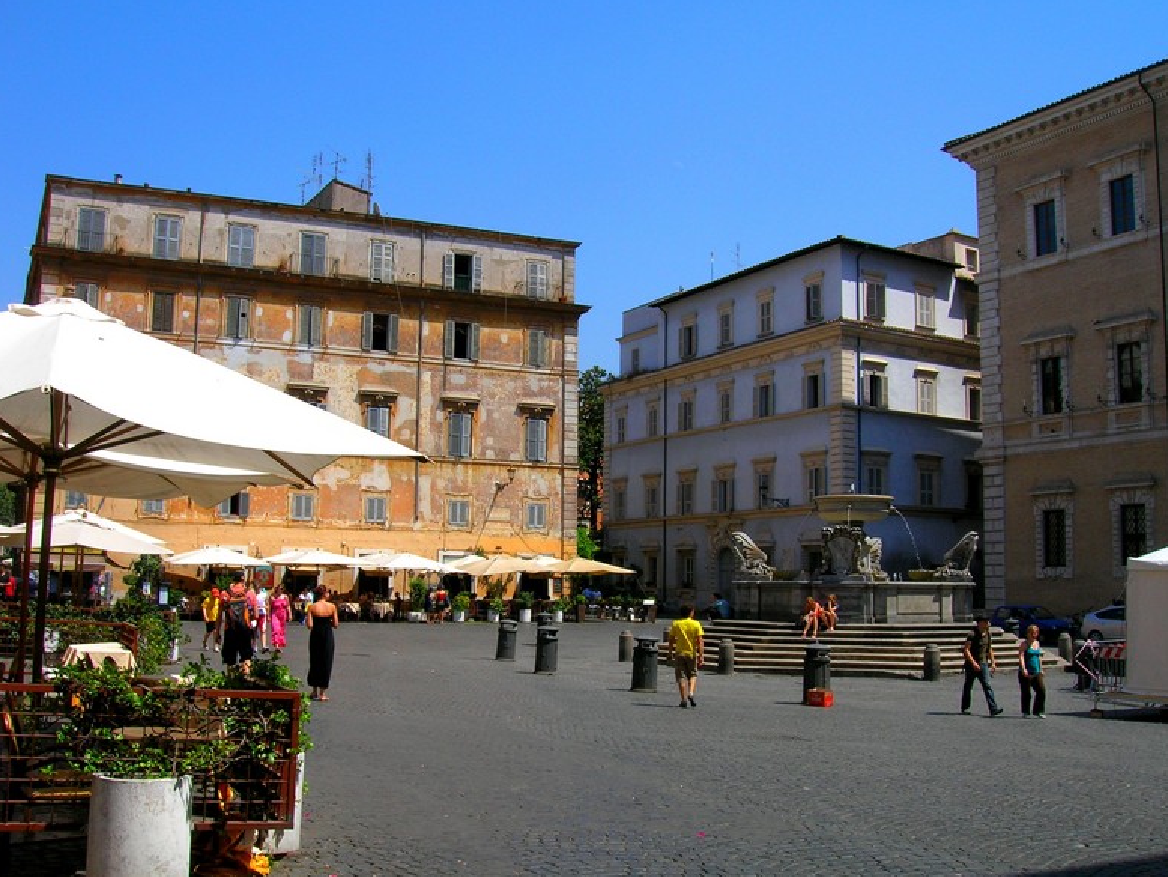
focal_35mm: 35
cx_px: 585
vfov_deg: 40.7
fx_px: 1181
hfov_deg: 52.6
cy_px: 445
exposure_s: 1/482
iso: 50
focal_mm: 5.7
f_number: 4.9
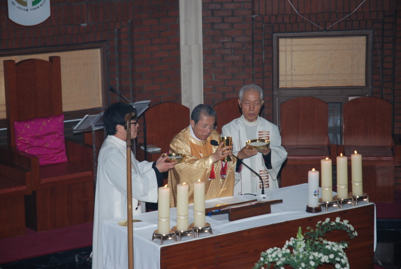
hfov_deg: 19.4
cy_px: 134
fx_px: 1172
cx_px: 200
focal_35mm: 105
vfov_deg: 13.1
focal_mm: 70
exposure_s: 1/60
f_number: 4.5
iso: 200
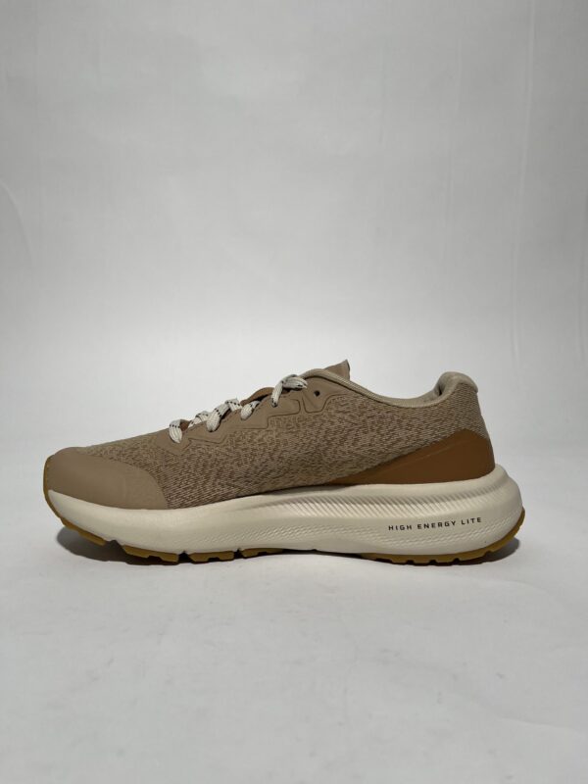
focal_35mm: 26
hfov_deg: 53.1
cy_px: 392
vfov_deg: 67.3
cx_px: 294
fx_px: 589
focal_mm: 5.1
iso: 50
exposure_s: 1/787
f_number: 1.6
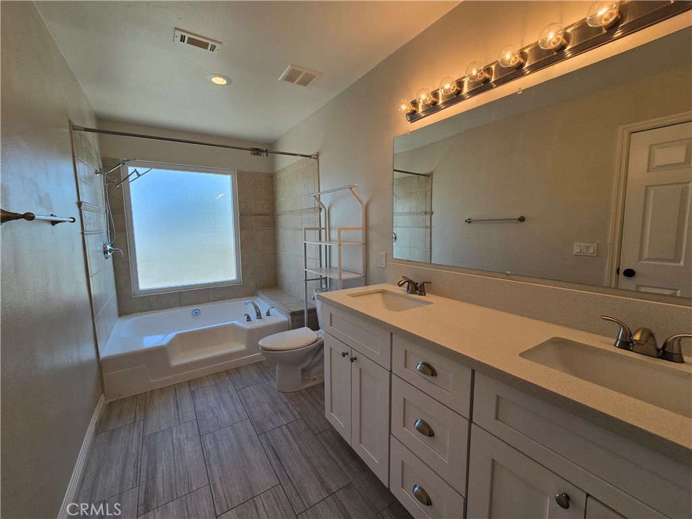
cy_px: 260
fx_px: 260
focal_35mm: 13
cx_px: 346
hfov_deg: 106.2
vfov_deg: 89.9
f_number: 2.2
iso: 50
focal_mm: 2.2
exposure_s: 1/238
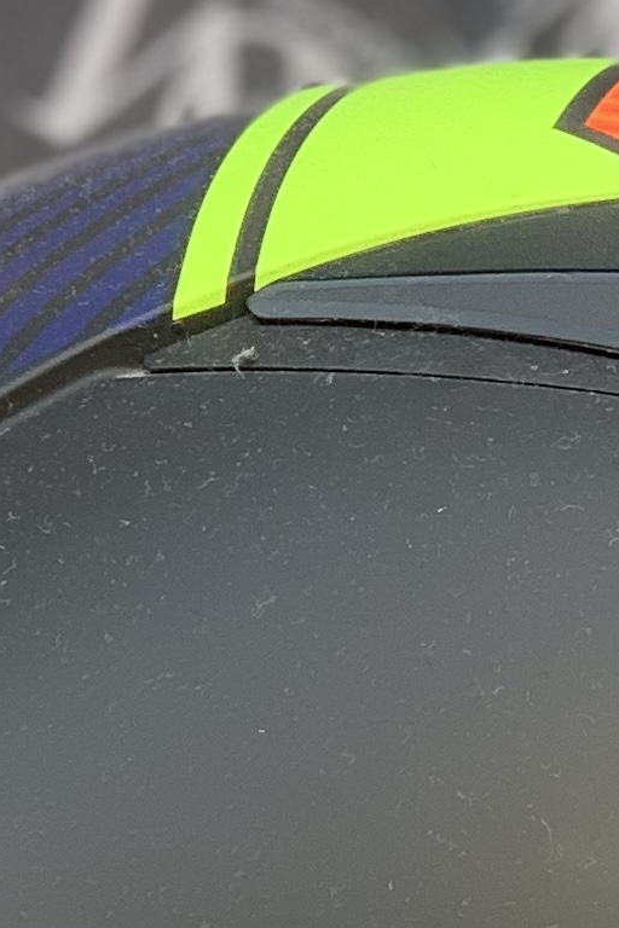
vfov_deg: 7.2
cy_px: 775
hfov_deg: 4.8
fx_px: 7324
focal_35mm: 284
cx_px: 685
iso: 25
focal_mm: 6
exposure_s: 1/122
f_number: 2.4
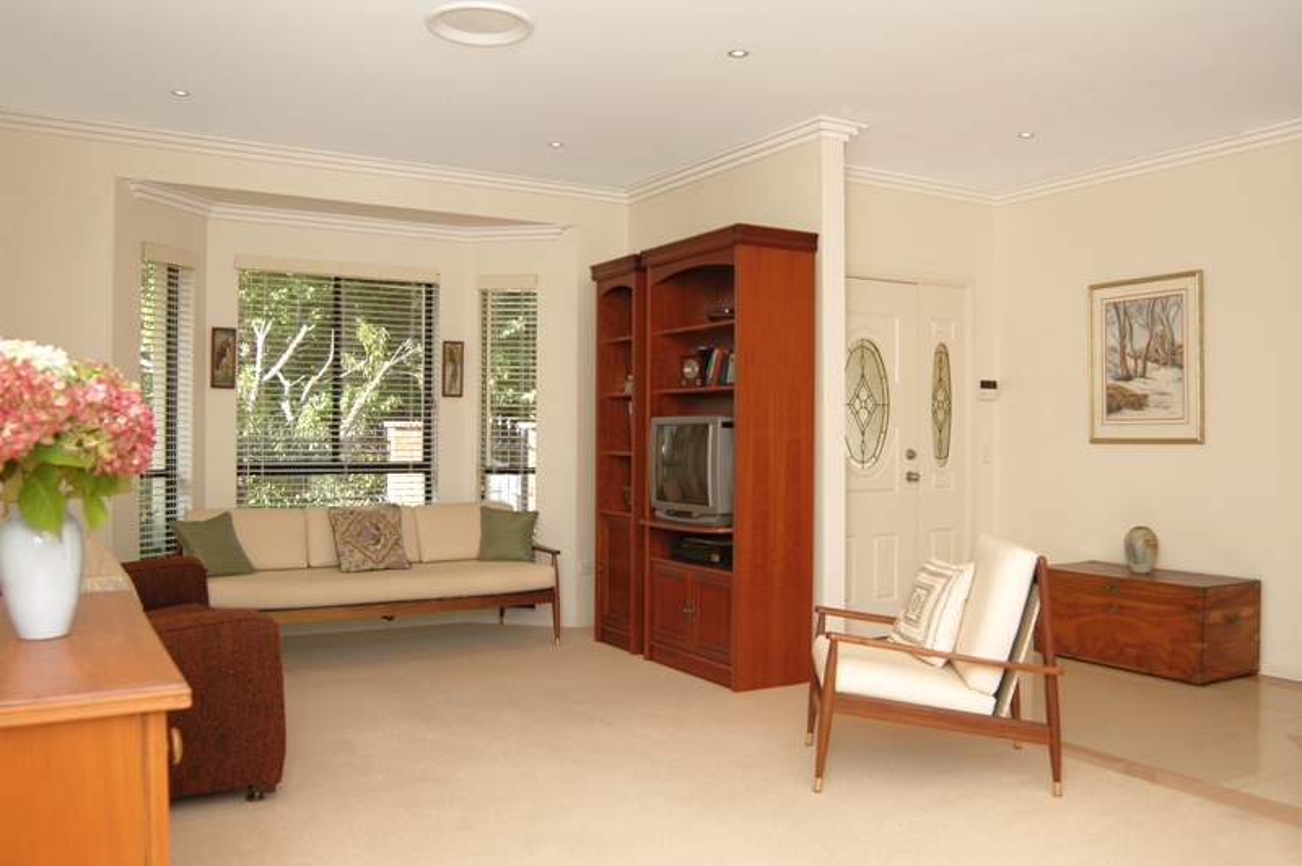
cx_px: 651
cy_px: 433
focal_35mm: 30
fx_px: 1084
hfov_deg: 62.0
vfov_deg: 43.5
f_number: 4.5
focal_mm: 20
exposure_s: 1/125
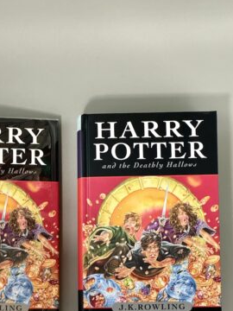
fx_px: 1023
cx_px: 66
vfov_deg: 17.2
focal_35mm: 114
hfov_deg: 13.0
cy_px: 222
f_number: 2.8
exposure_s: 1/40
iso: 500
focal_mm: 9
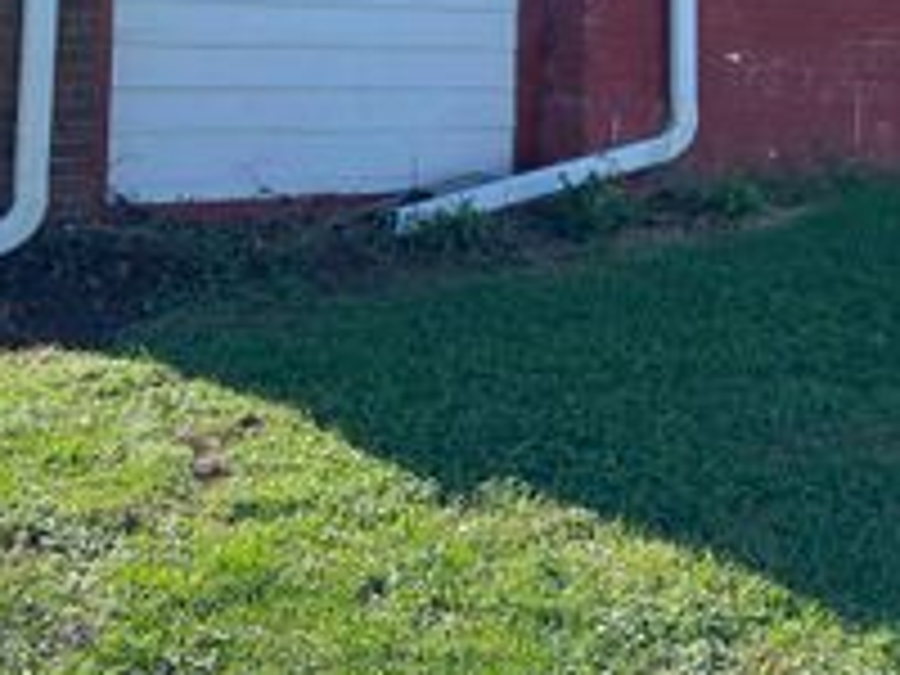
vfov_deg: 21.4
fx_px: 1690
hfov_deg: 29.8
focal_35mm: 65
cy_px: -79
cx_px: 454
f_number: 1.5
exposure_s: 1/1553
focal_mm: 5.7
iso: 50
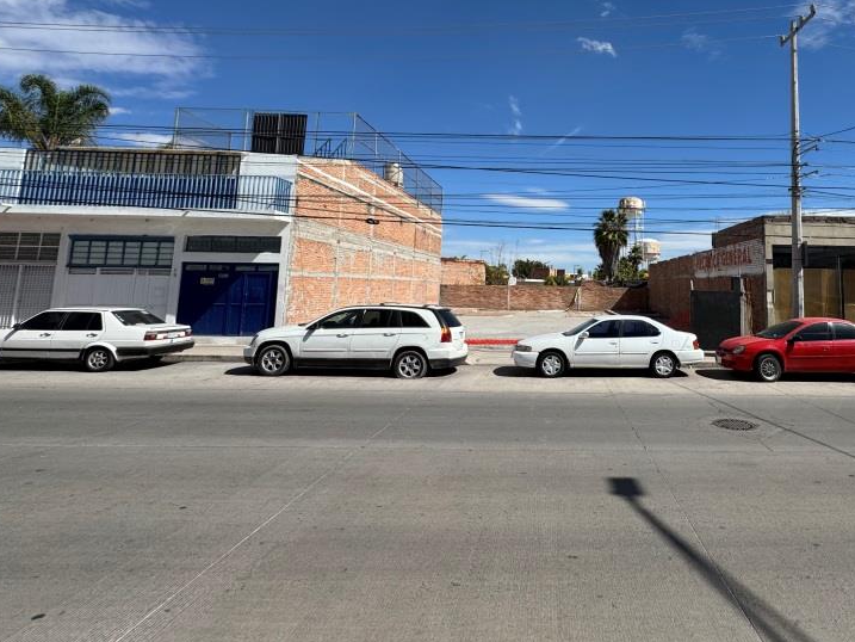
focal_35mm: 20
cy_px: 227
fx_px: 494
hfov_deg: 78.9
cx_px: 575
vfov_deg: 64.7
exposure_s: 1/3106
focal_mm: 2.22
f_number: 2.2
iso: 50
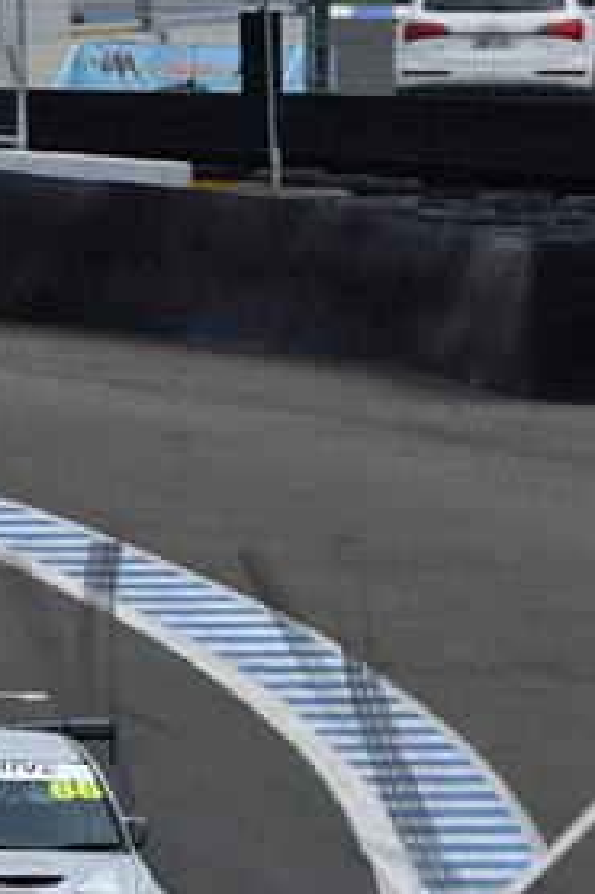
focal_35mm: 1166
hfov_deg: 1.2
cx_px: -534
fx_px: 28941
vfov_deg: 1.8
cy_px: 801
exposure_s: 1/640
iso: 400
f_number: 11
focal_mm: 270
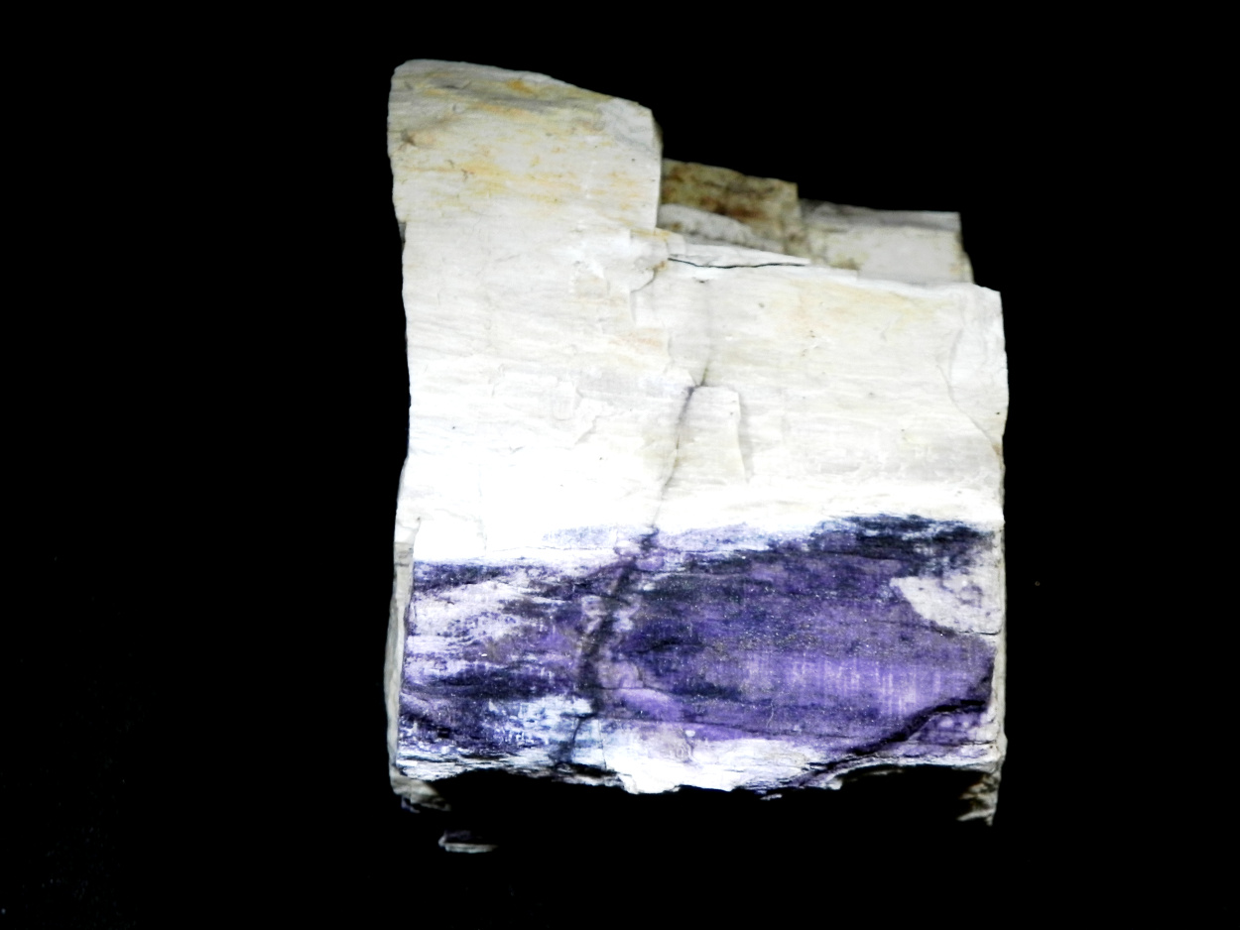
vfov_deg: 28.0
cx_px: 620
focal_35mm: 52
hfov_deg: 36.8
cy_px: 465
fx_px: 1863
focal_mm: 9.2
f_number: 3.5
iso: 160
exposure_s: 1/106
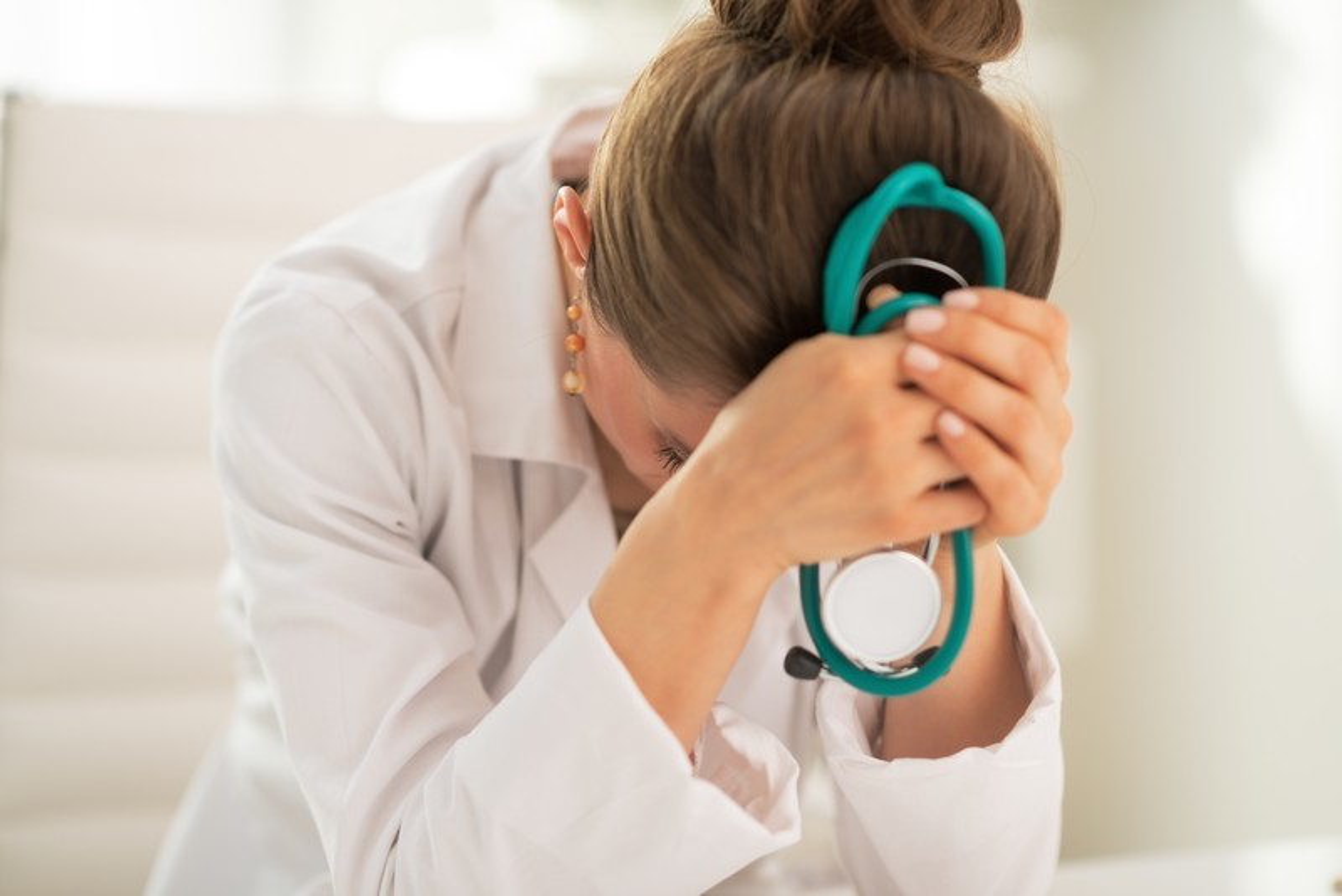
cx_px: 671
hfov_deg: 23.9
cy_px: 448
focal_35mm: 85
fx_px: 3170
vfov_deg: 16.1
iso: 100
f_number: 2
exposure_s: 1/125
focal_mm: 85
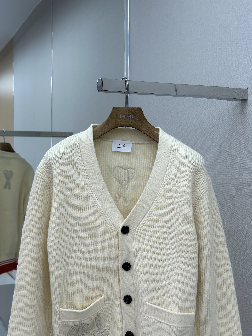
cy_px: 168
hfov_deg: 30.3
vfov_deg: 39.7
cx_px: 126
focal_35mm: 48
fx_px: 466
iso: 80
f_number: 1.78
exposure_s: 1/574
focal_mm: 6.86
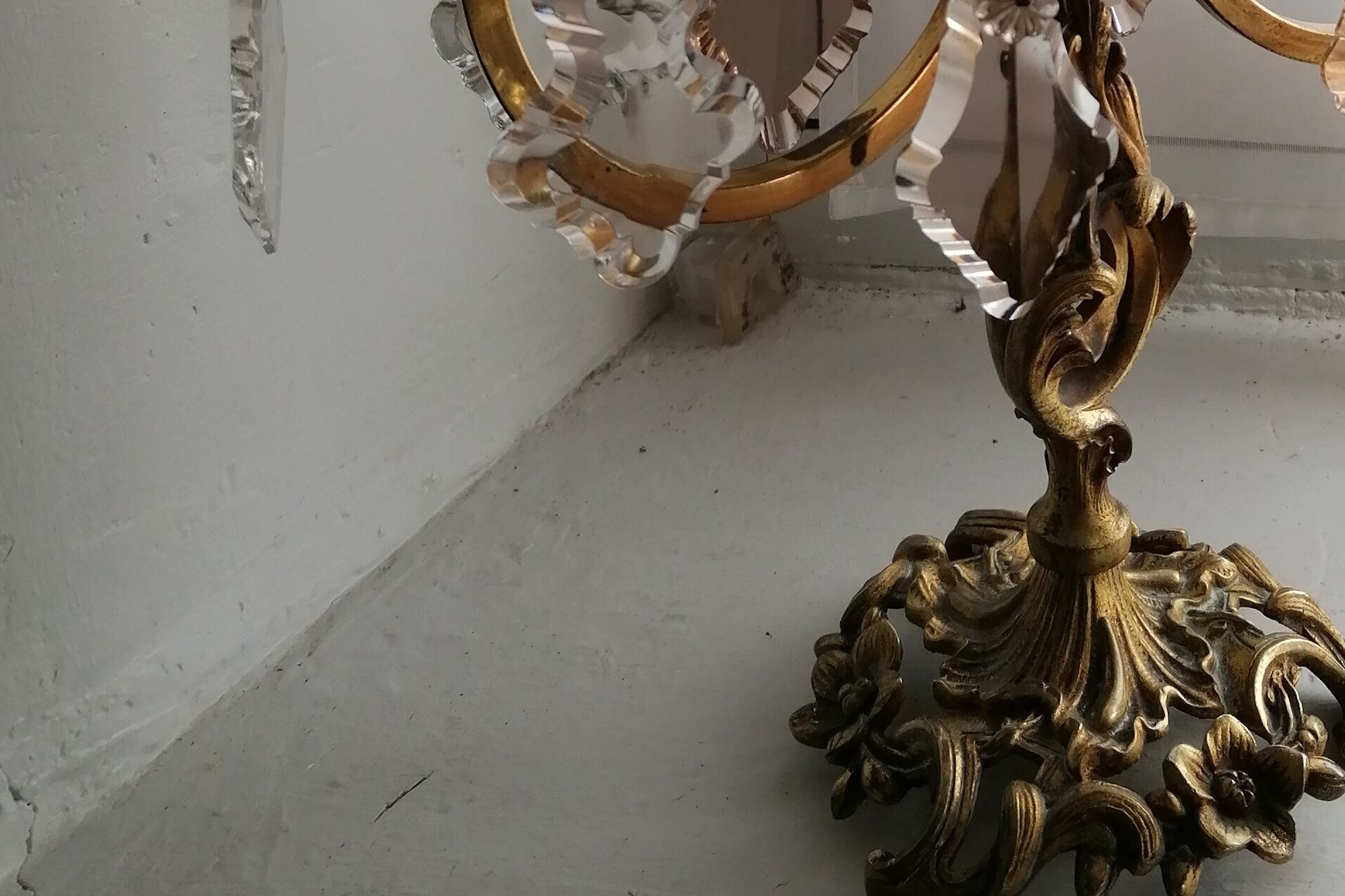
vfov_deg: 20.7
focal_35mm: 59
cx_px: 990
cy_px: -301
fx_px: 2204
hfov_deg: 33.3
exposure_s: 1/120
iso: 50
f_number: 1.8
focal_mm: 4.75
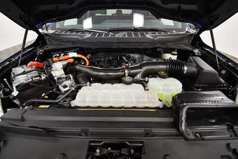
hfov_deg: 100.4
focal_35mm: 15
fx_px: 99
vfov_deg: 77.4
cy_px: 80
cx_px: 119
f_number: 4.5
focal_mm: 10
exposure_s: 1/125
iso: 900
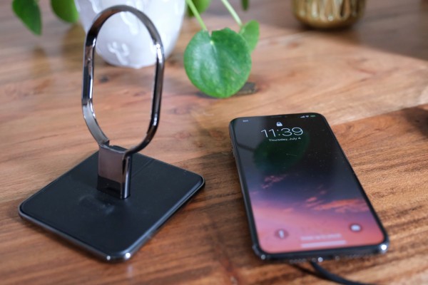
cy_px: 142
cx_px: 214
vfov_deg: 33.4
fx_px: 476
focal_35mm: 40
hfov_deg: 48.5
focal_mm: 26.6
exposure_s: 1/200
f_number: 2.8
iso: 3200
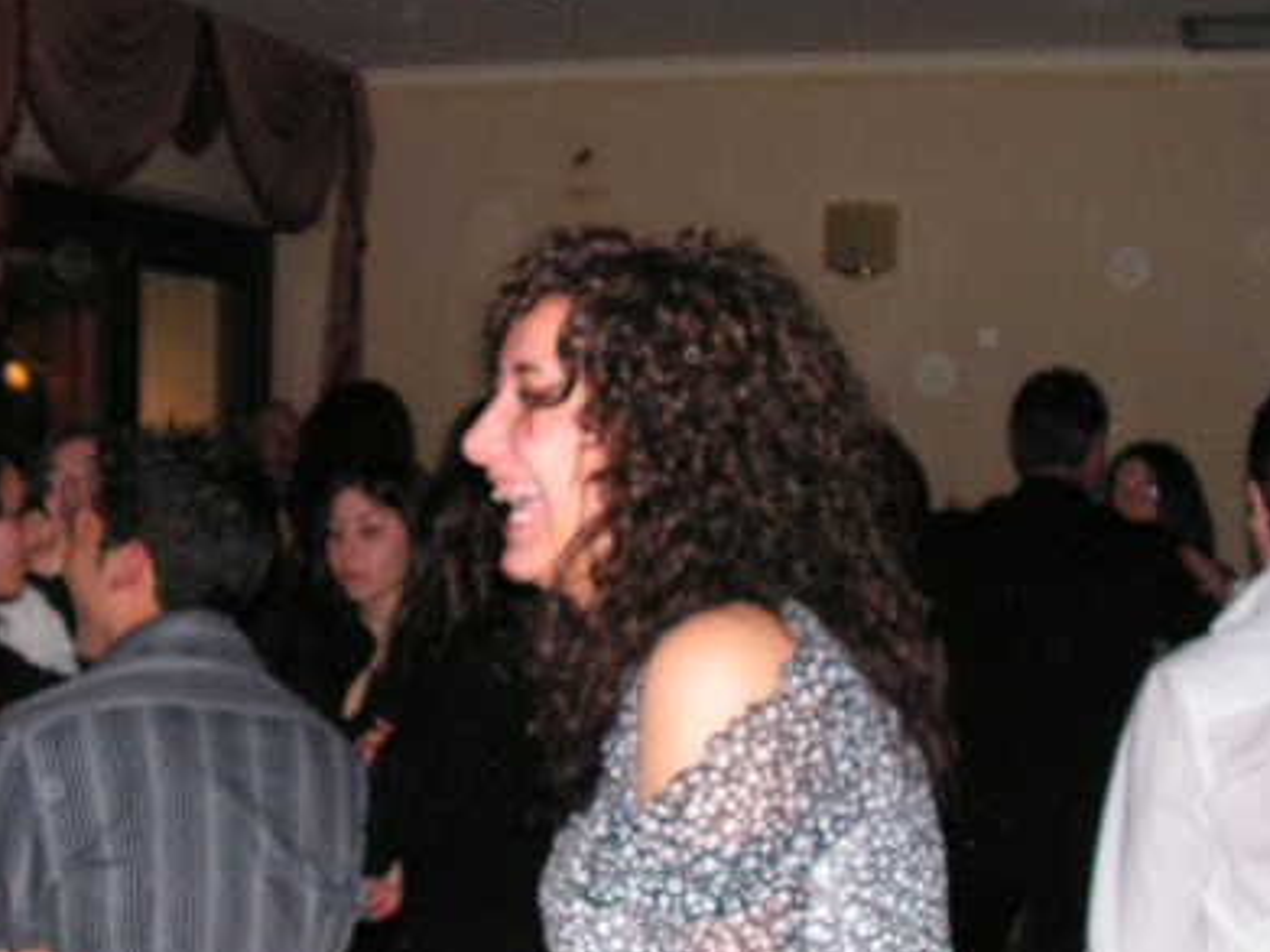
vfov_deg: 24.7
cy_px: 611
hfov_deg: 32.7
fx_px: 2164
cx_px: 611
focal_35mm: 59
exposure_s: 1/40
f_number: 3.2
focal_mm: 6
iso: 200
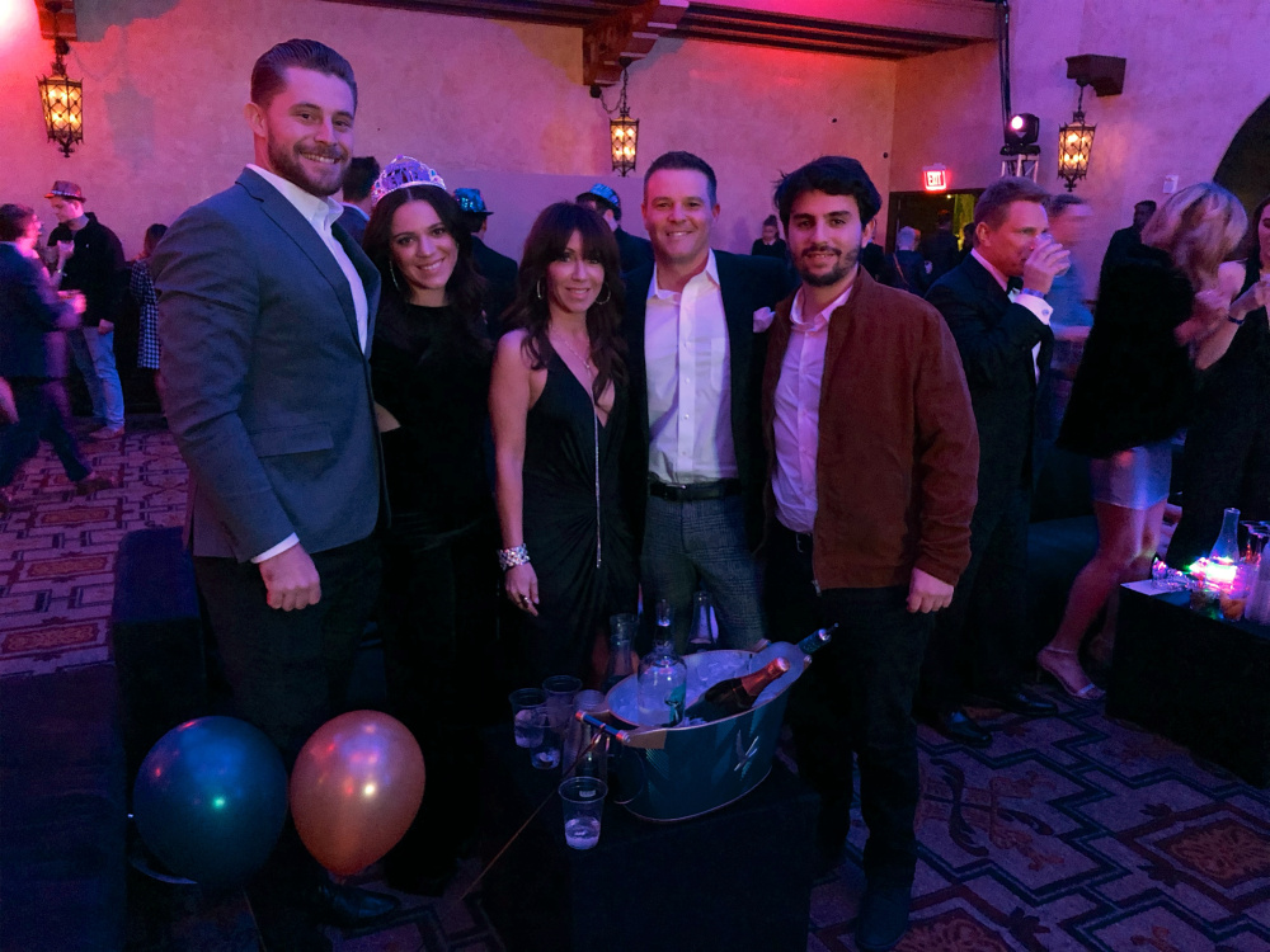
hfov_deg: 63.4
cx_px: 635
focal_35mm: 28
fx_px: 1027
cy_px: 476
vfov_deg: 49.7
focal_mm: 4
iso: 640
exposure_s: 1/15
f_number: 1.8
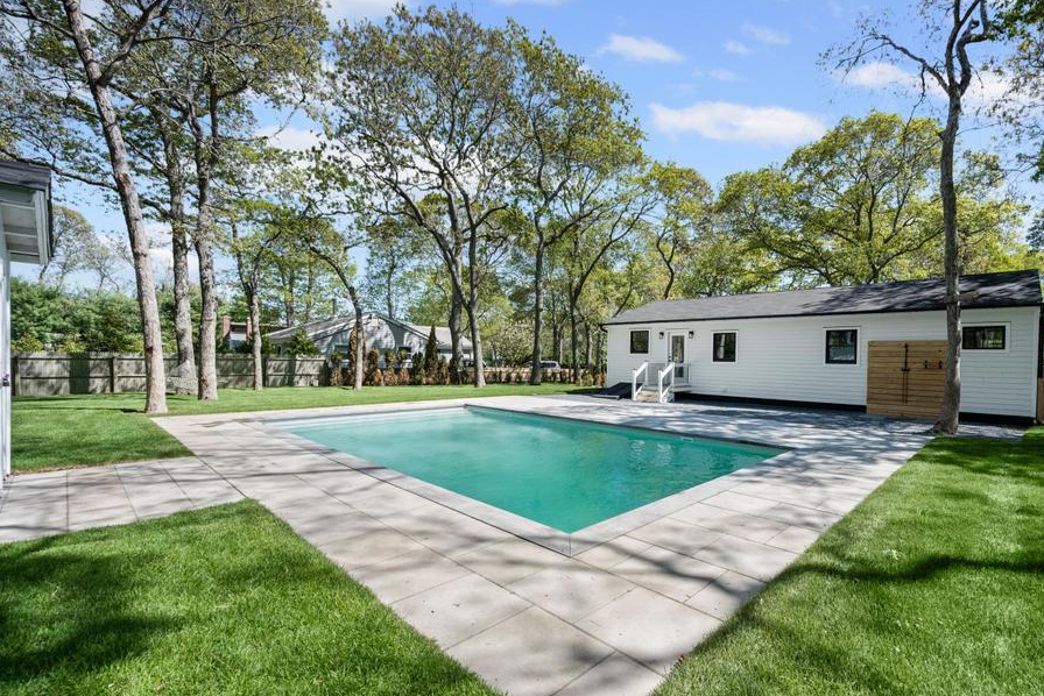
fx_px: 464
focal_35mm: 16
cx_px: 590
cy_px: 356
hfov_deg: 96.2
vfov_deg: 73.8
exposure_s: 1/8000
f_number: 5
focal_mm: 14
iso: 1600
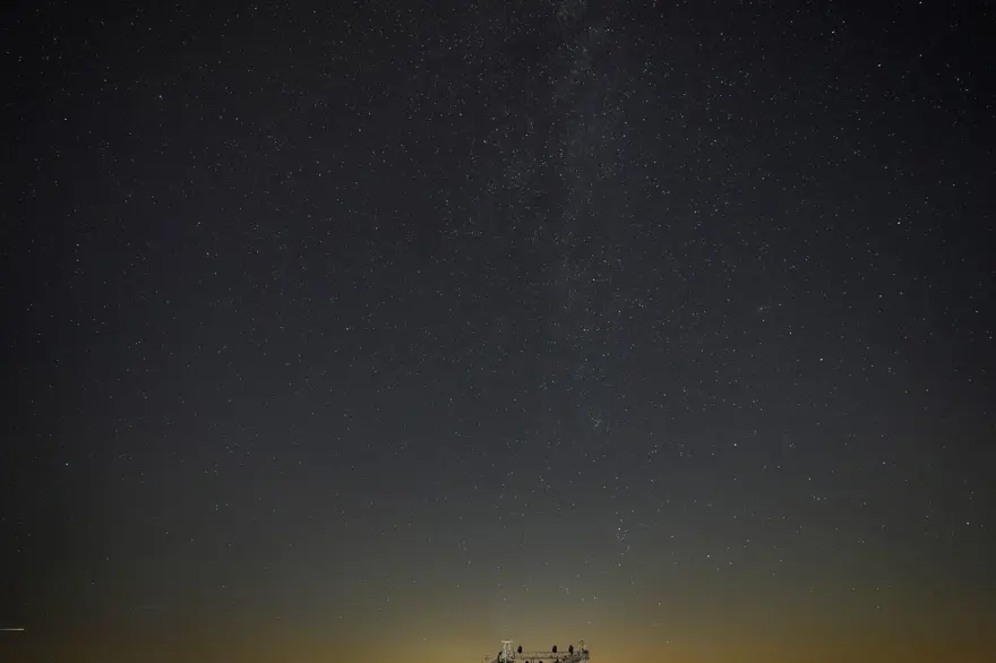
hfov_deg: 96.8
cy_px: 332
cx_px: 498
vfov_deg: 73.7
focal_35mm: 16
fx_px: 442
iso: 4000
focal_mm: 16
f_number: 2.8
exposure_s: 8
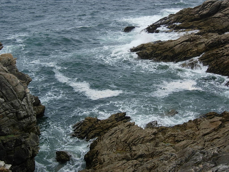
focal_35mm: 61
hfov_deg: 31.7
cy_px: 86
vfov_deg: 24.0
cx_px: 114
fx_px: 404
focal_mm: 12.7
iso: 64
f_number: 3.5
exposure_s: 1/939
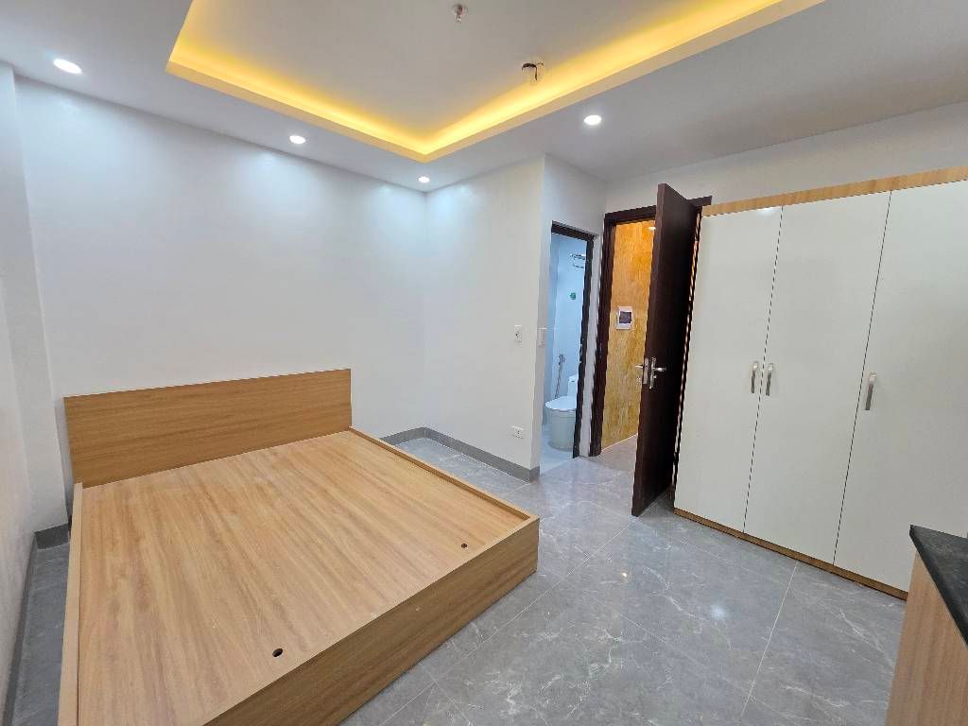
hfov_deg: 106.2
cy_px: 363
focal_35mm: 13
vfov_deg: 89.9
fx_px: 364
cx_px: 484
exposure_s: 1/101
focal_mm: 2.2
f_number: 1.9
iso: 250
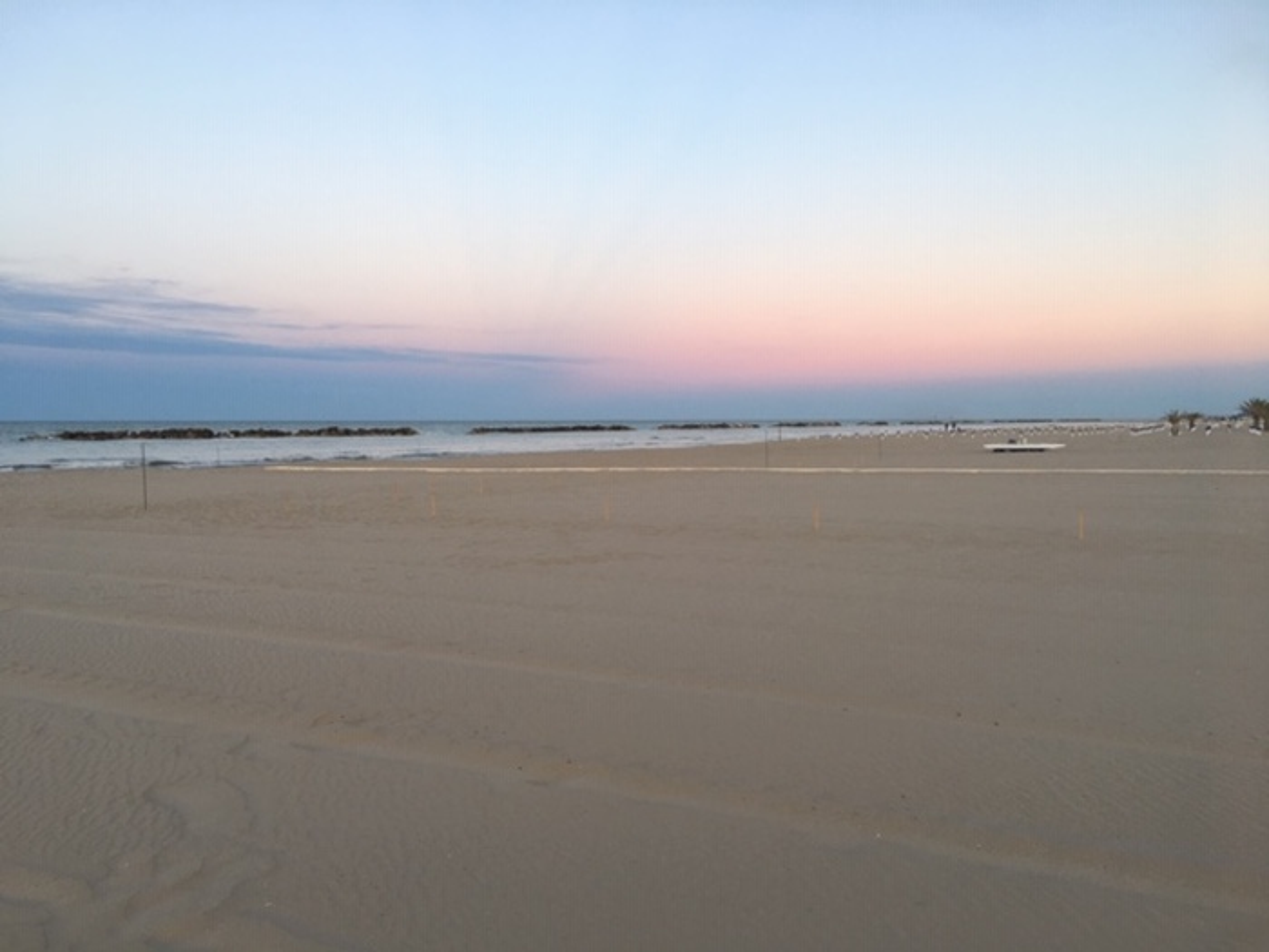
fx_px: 1063
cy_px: 476
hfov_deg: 61.7
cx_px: 634
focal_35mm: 29
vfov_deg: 48.2
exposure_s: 1/50
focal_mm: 4.15
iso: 25
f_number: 2.2
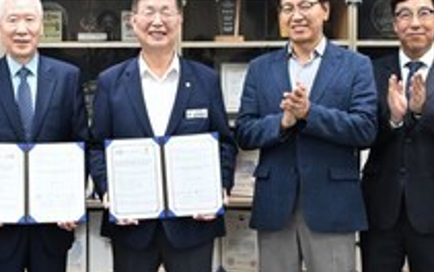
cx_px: 107
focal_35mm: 90
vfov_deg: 14.5
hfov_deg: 22.8
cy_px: 115
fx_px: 1065
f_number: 4.5
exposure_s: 1/250
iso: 3200
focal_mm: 31
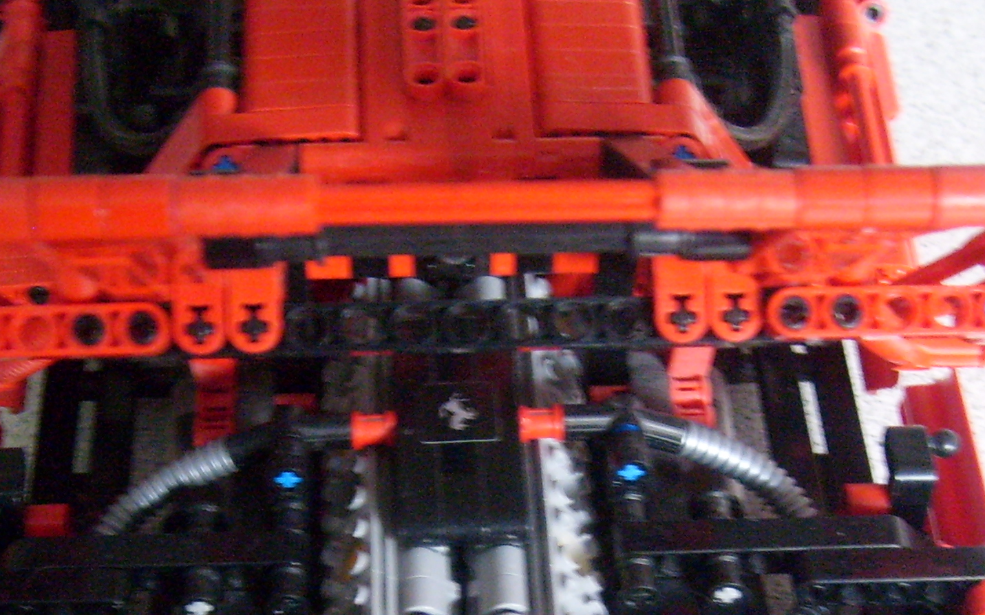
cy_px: 609
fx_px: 1959
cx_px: 452
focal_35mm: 73
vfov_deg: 17.4
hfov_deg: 28.2
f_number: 2.8
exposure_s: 1/10
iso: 200
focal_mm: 5.8
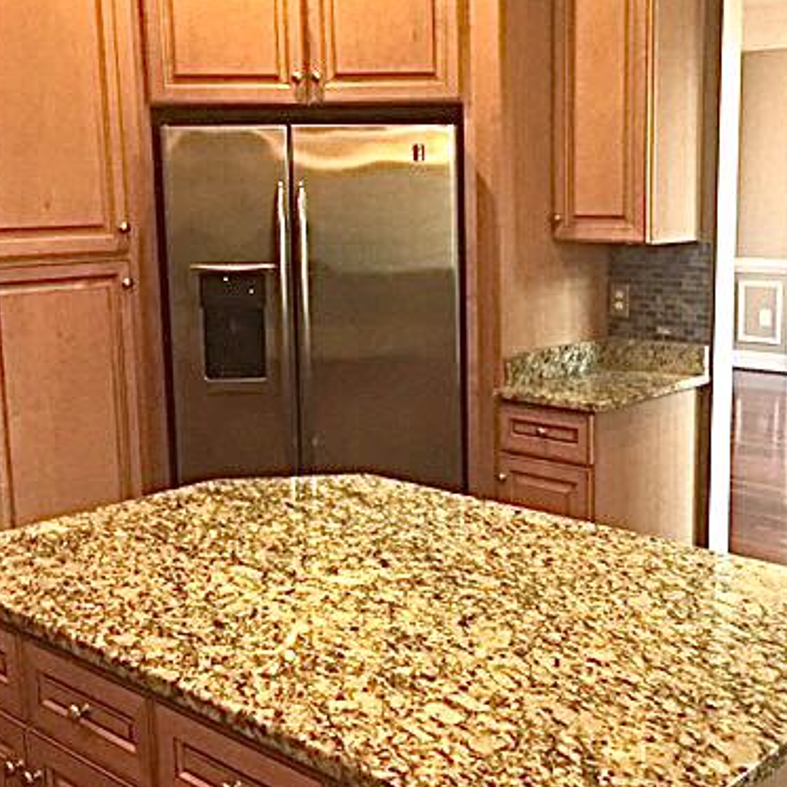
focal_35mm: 44
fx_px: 1132
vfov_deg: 38.3
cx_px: 477
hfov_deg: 38.2
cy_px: 363
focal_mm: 4.15
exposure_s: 1/30
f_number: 2.2
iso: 40
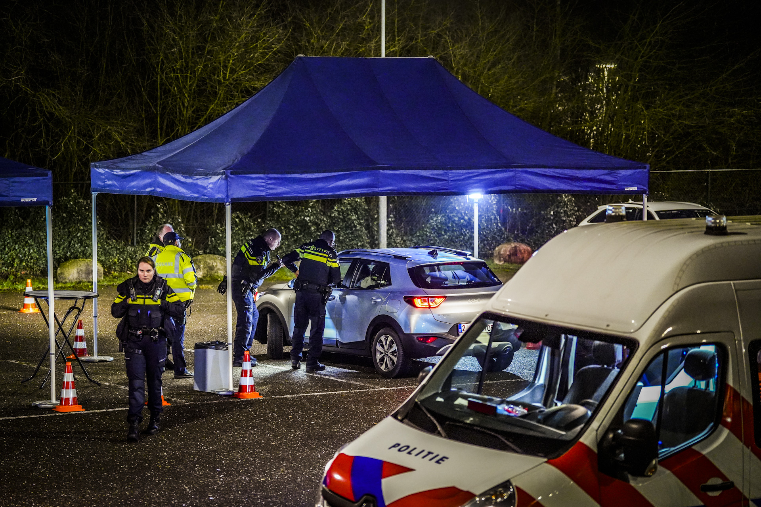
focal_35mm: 90
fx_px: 1902
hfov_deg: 22.6
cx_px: 380
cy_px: 254
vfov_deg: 15.2
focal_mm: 90
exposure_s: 1/60
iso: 6400
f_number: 2.8
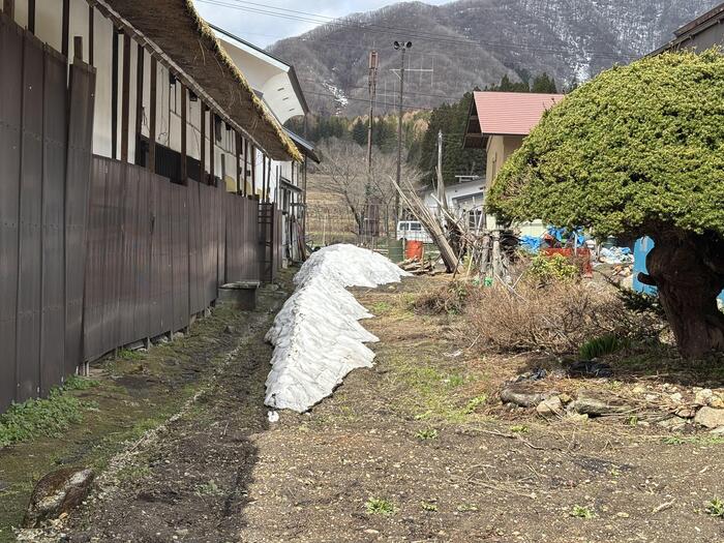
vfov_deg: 28.0
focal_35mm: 52
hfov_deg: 36.8
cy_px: 272
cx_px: 362
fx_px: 1088
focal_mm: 5.96
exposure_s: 1/1522
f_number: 1.6
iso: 40
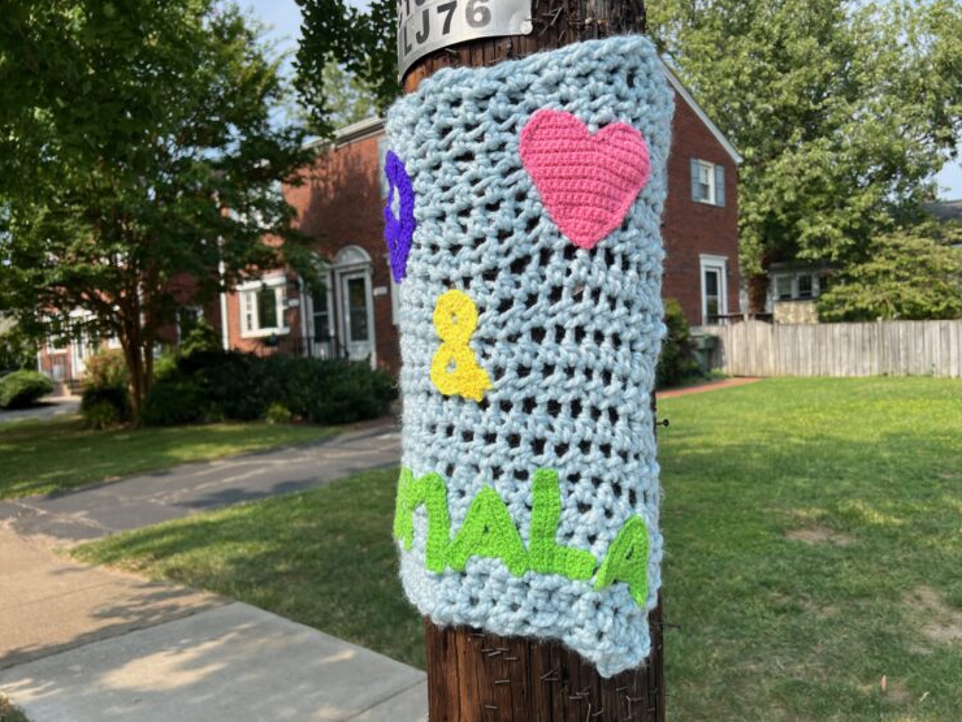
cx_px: 495
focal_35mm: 27
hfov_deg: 65.3
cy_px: 373
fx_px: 750
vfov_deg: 51.3
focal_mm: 5.7
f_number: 1.5
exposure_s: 1/2632
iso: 50
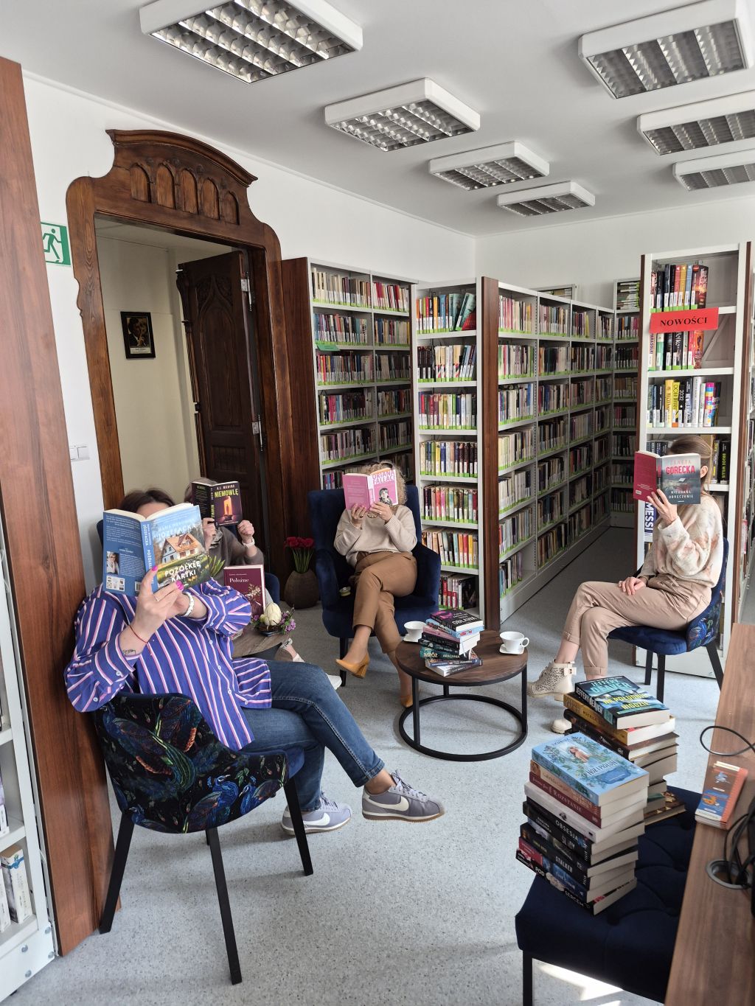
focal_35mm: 23
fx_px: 669
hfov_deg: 58.9
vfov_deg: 73.9
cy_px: 503
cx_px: 378
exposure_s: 1/100
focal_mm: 5.4
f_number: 1.8
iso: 320
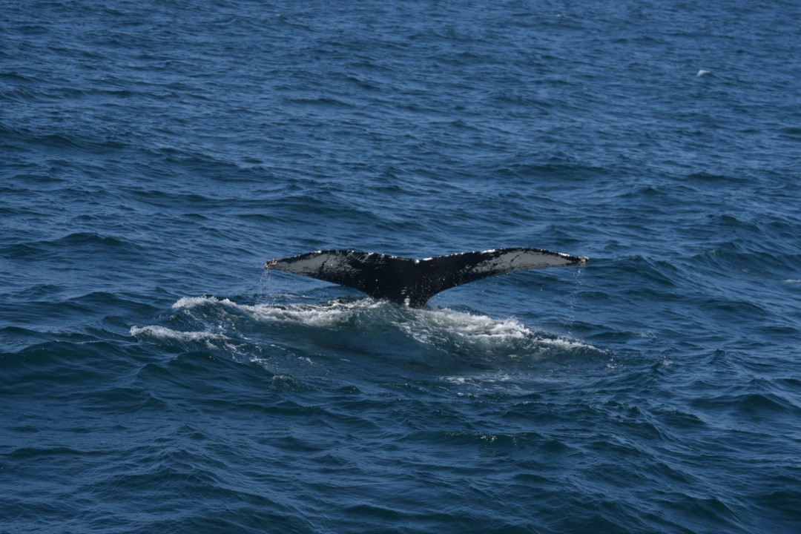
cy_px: 267
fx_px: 2837
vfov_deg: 10.8
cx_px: 400
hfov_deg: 16.1
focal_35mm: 128
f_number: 5.6
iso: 200
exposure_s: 1/1600
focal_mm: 85
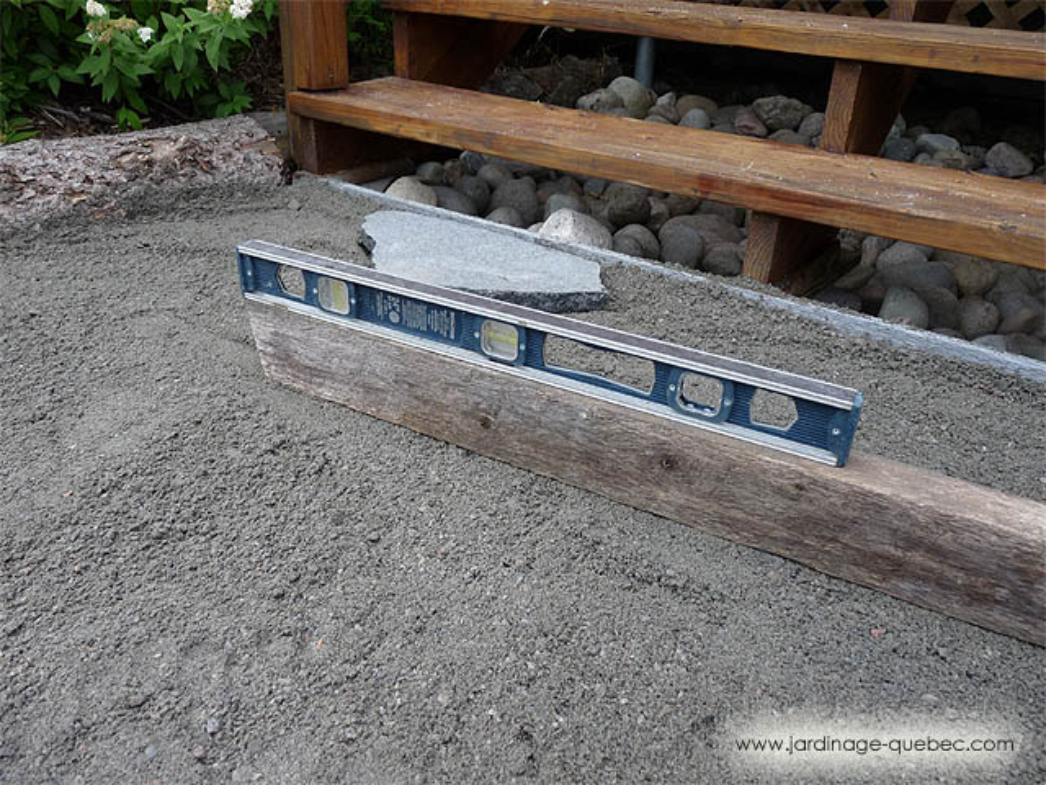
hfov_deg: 65.3
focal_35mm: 27
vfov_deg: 51.4
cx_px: 523
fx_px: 816
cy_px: 392
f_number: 2.8
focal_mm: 4.8
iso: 100
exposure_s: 1/60
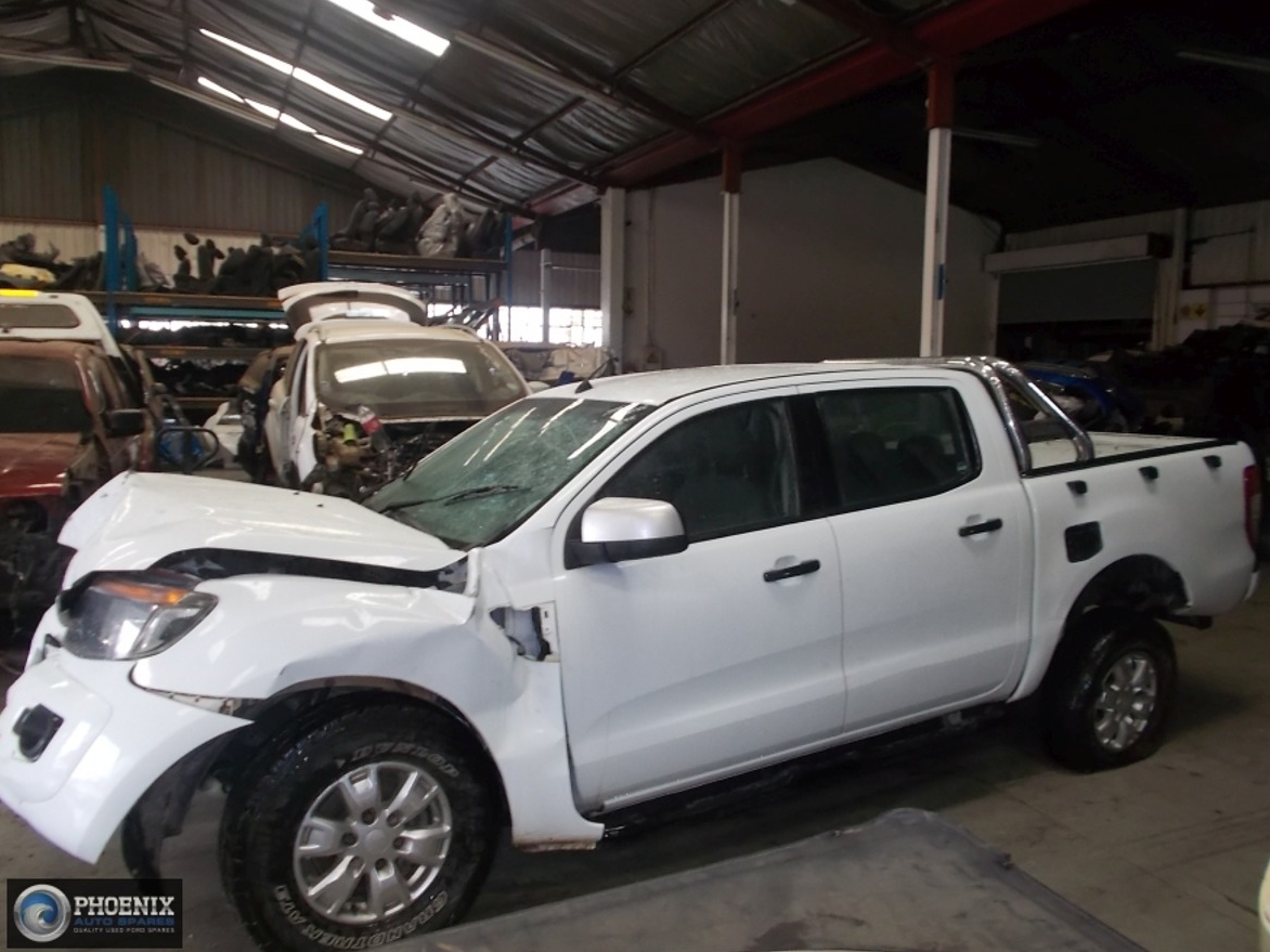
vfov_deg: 51.4
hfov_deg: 65.3
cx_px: 652
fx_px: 991
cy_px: 468
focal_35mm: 27
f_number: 3.2
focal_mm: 4.6
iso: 200
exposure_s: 1/25
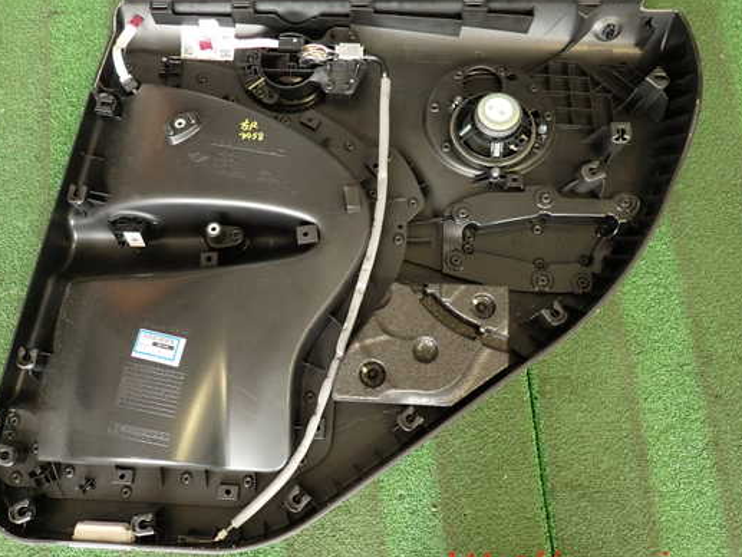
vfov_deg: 48.2
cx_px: 343
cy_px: 261
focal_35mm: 29
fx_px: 622
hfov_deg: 61.6
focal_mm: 4.5
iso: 200
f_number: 2
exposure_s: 1/30
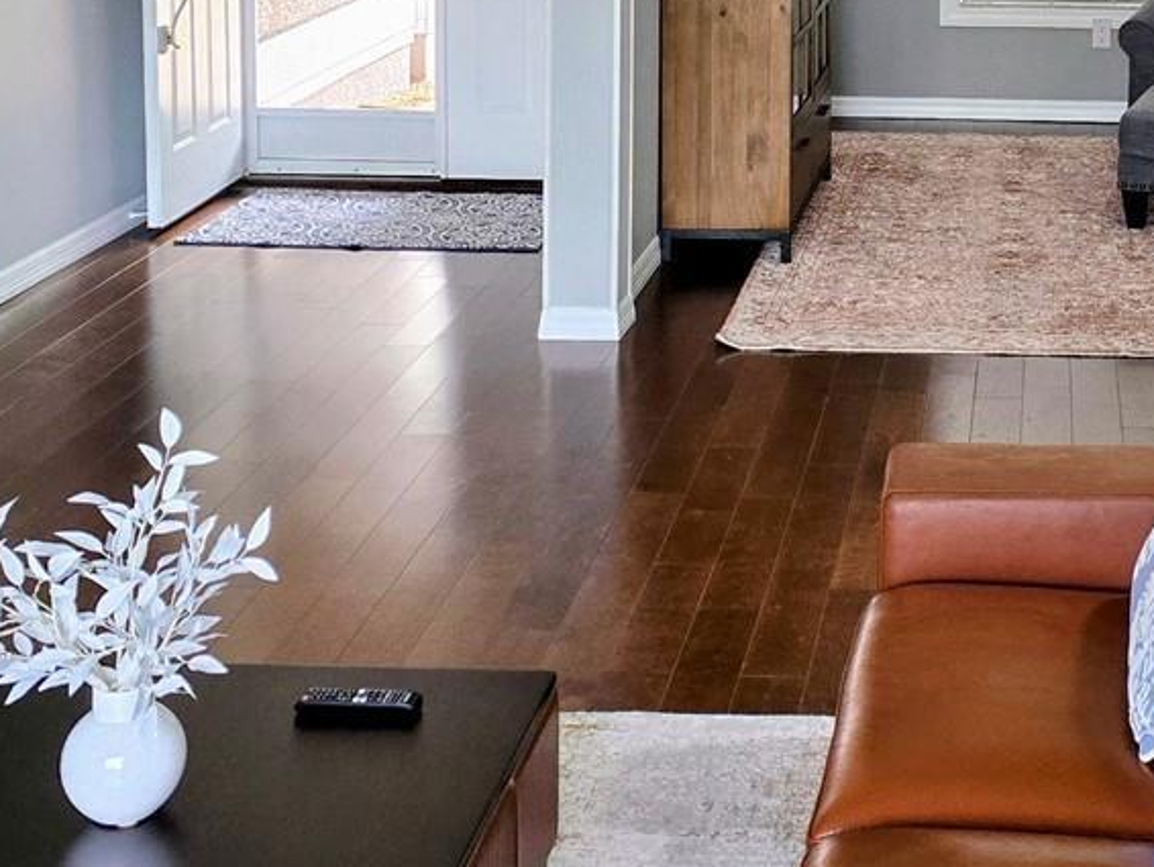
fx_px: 2168
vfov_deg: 21.5
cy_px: -63
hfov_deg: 28.9
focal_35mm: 65
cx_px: 989
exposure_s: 1/180
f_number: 1.7
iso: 250
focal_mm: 6.3
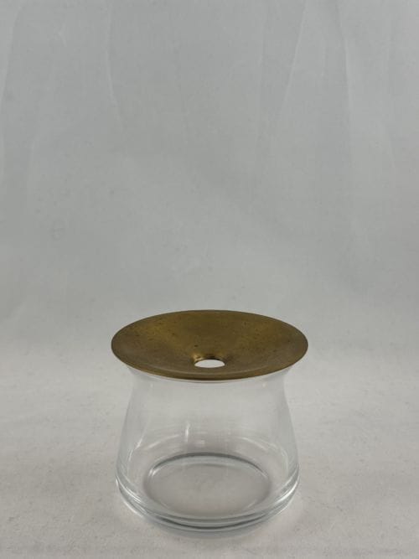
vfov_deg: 39.7
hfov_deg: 30.3
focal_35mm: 48
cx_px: 210
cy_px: 280
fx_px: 775
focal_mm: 6.86
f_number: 1.78
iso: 50
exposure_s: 1/149
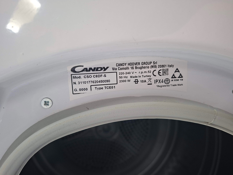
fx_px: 155
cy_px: 88
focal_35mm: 23
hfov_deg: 73.9
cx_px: 116
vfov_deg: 58.9
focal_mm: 5.54
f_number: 1.8
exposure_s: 1/50
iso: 250
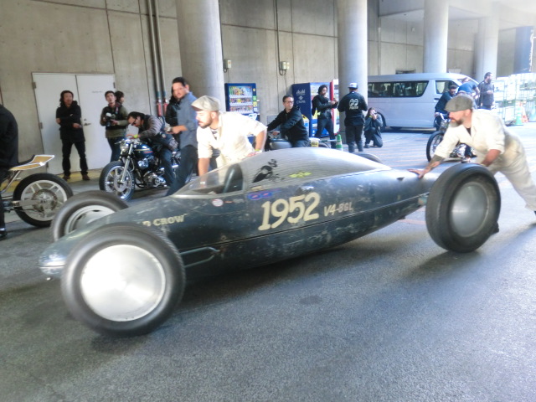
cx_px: 268
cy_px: 201
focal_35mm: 28
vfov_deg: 49.7
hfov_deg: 63.4
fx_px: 434
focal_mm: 5
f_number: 3
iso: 640
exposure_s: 1/60
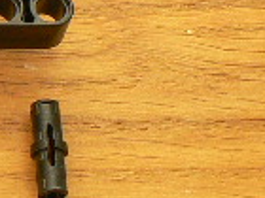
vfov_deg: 8.3
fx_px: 1363
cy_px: 77
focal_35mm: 178
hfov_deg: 10.3
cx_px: -261
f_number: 5
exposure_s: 2
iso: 100
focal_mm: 6
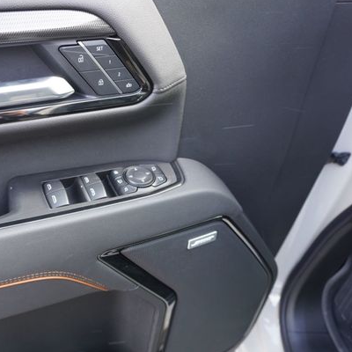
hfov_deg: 46.4
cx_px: 102
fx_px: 399
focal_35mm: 35
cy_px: 169
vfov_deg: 47.6
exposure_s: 1/60
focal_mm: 17
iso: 250
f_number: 4
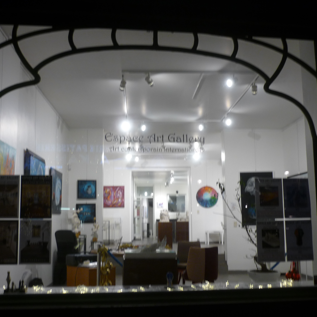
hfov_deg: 42.8
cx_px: 151
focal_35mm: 39
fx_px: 404
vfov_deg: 42.8
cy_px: 159
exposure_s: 1/30
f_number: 2.8
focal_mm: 5.5
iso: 100
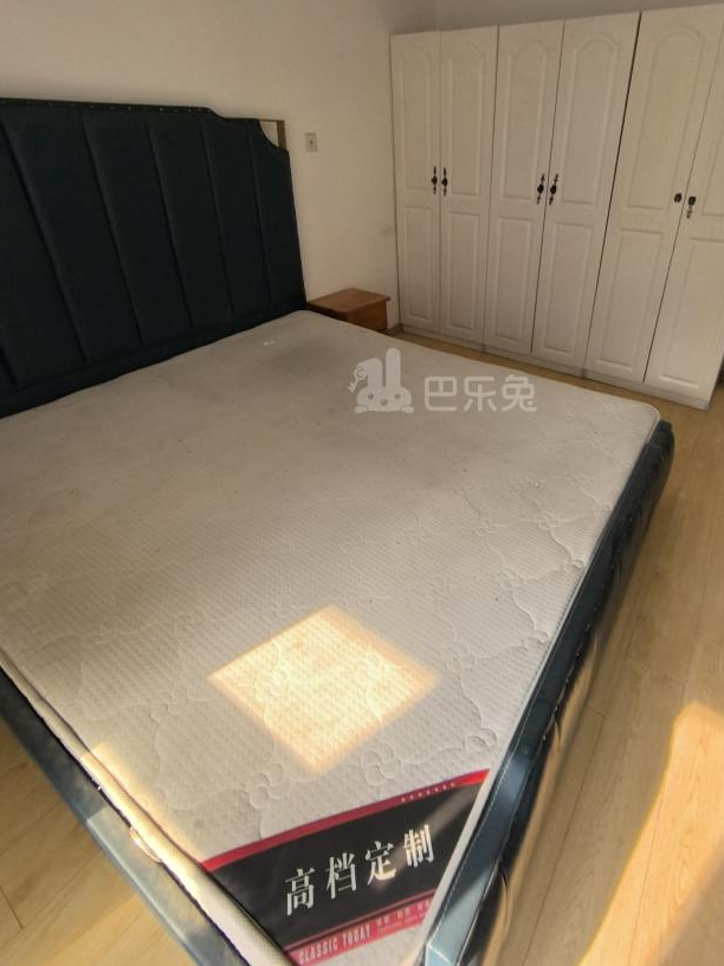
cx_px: 442
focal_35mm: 17
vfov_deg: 89.7
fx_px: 474
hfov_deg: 73.7
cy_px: 382
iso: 64
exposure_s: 1/100
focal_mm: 1.95
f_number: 2.2
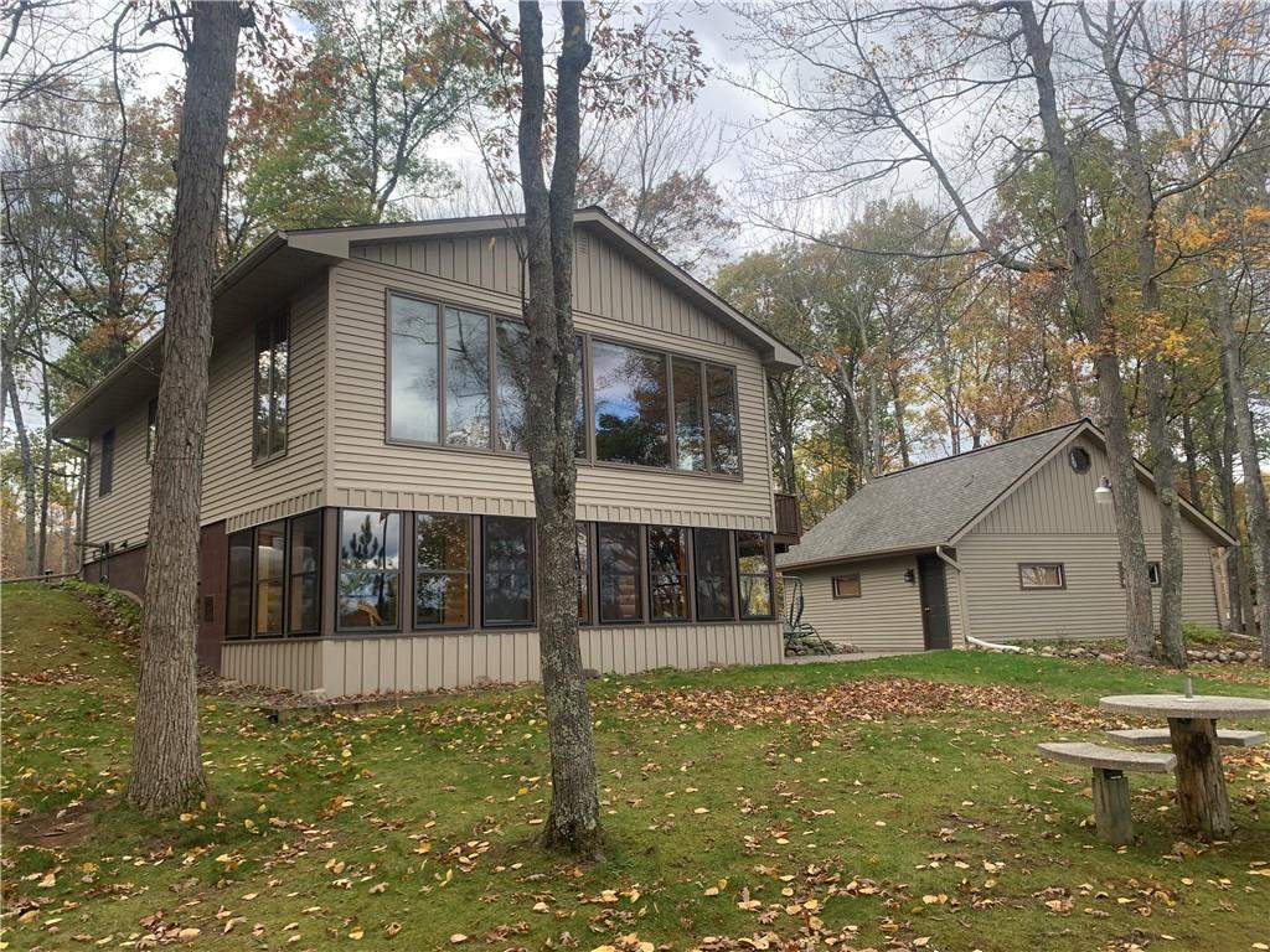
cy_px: 476
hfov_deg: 67.3
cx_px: 635
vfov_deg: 53.1
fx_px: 954
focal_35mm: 26
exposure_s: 1/419
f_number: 1.8
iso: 25
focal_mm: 4.25
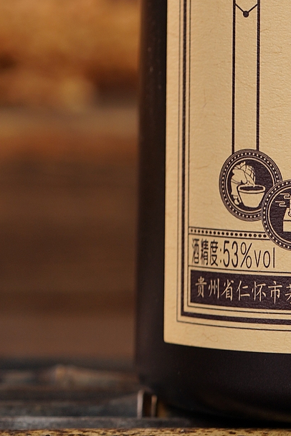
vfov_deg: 7.1
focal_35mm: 284
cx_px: 285
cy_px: -197
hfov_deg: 4.8
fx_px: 3439
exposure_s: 1/125
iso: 160
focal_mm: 90
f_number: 4.5
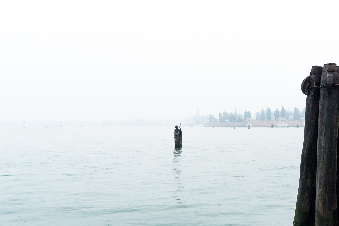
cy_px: 123
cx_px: 221
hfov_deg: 39.5
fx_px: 468
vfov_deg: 27.2
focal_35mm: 50
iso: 100
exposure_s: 1/30
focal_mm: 25
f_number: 10
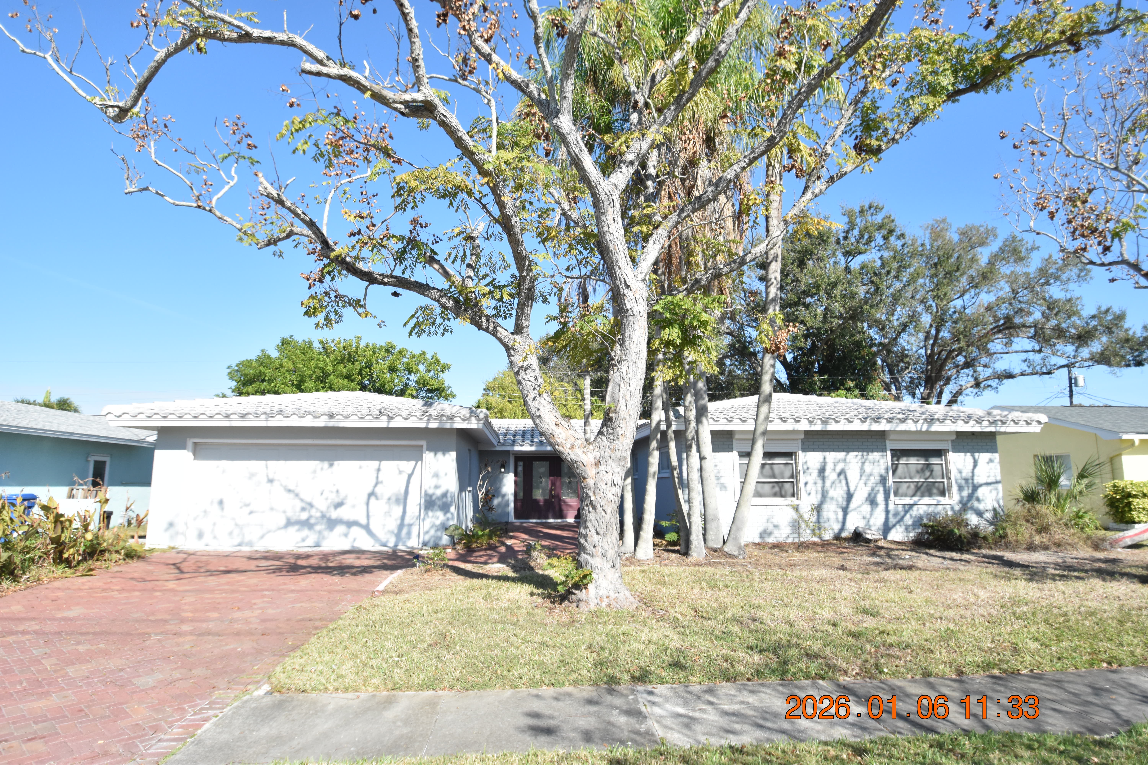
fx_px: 574
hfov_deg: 90.0
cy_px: 382
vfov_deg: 67.4
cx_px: 574
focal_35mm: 18
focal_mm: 12
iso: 800
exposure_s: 1/4000
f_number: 3.8
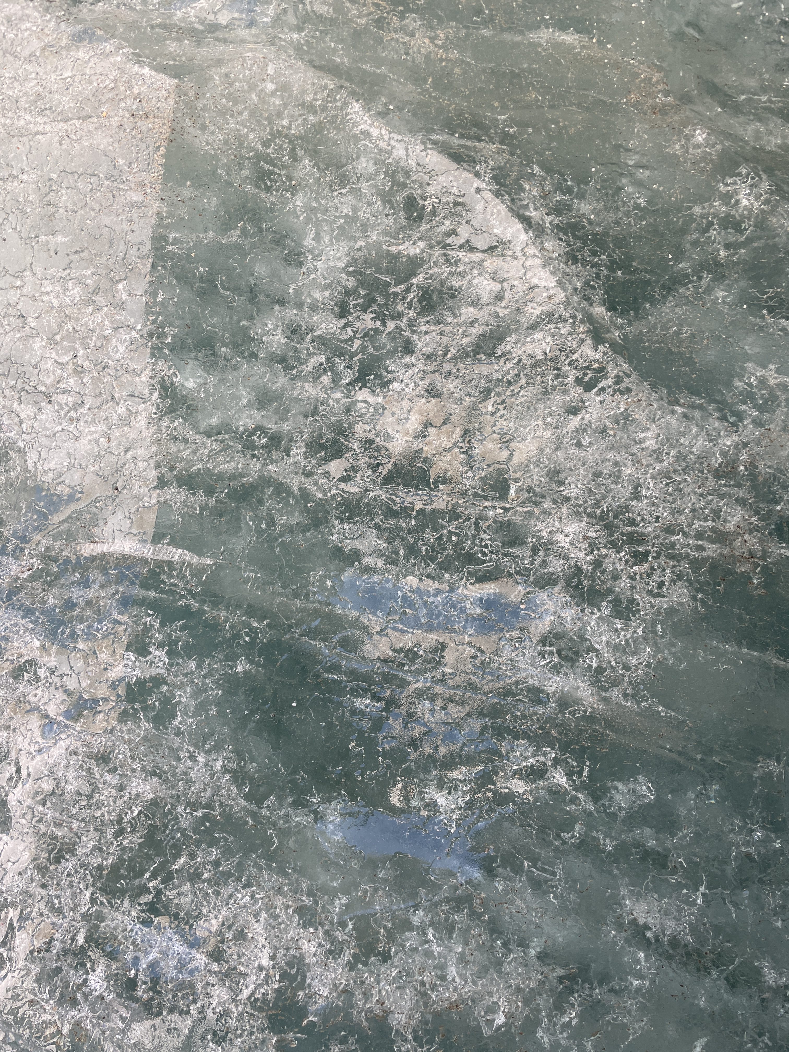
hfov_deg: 53.1
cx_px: 394
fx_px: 790
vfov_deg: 67.3
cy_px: 526
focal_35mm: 26
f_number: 1.6
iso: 32
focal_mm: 4.2
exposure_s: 1/163
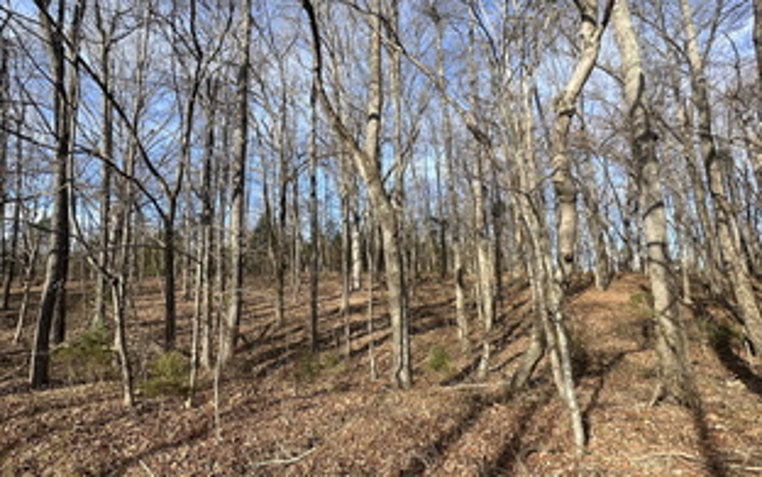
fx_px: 395
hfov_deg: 87.2
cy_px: 247
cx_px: 318
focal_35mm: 19
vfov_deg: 62.2
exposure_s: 1/744
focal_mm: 2.22
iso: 40
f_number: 2.2
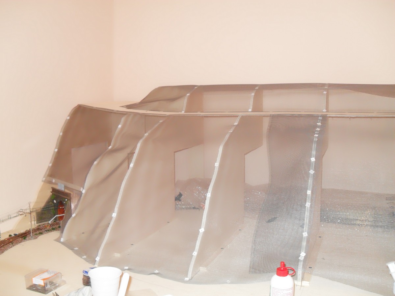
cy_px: 148
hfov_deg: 52.6
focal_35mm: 35
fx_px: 399
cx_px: 198
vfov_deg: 40.7
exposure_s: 1/45
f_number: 2.8
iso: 200
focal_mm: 6.2
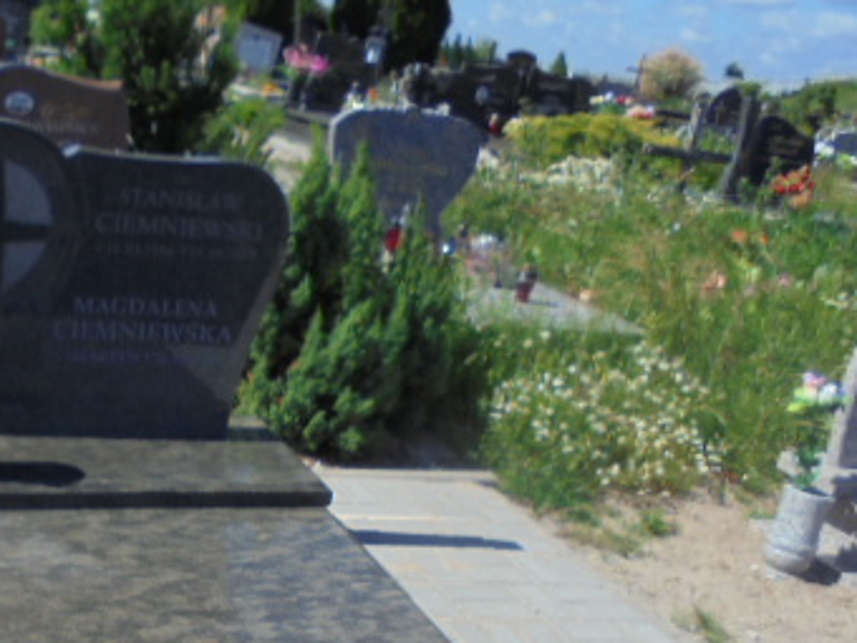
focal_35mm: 49
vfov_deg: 28.6
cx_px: 139
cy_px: 575
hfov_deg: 37.2
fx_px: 1213
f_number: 11.5
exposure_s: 1/125
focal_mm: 4.6
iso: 100
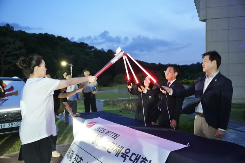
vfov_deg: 41.1
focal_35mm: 32
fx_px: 218
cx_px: 122
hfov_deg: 58.7
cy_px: 82
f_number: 2.8
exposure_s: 1/250
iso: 10000
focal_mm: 32
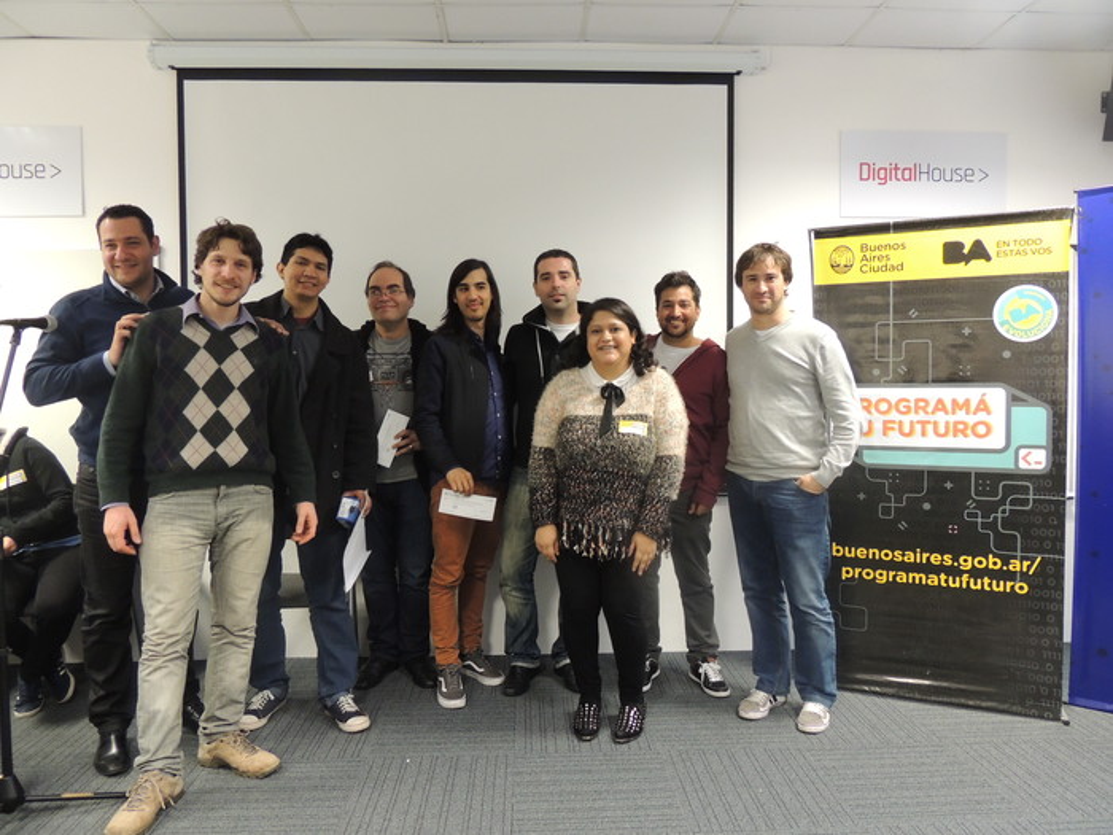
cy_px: 418
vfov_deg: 56.8
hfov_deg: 71.6
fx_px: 772
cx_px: 556
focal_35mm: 24
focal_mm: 4.3
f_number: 3
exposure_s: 1/15
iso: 400
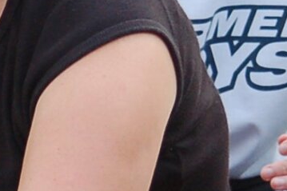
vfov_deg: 2.1
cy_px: 13
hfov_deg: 3.2
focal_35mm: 642
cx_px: -270
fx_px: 5116
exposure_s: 1/500
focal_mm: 70
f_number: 4
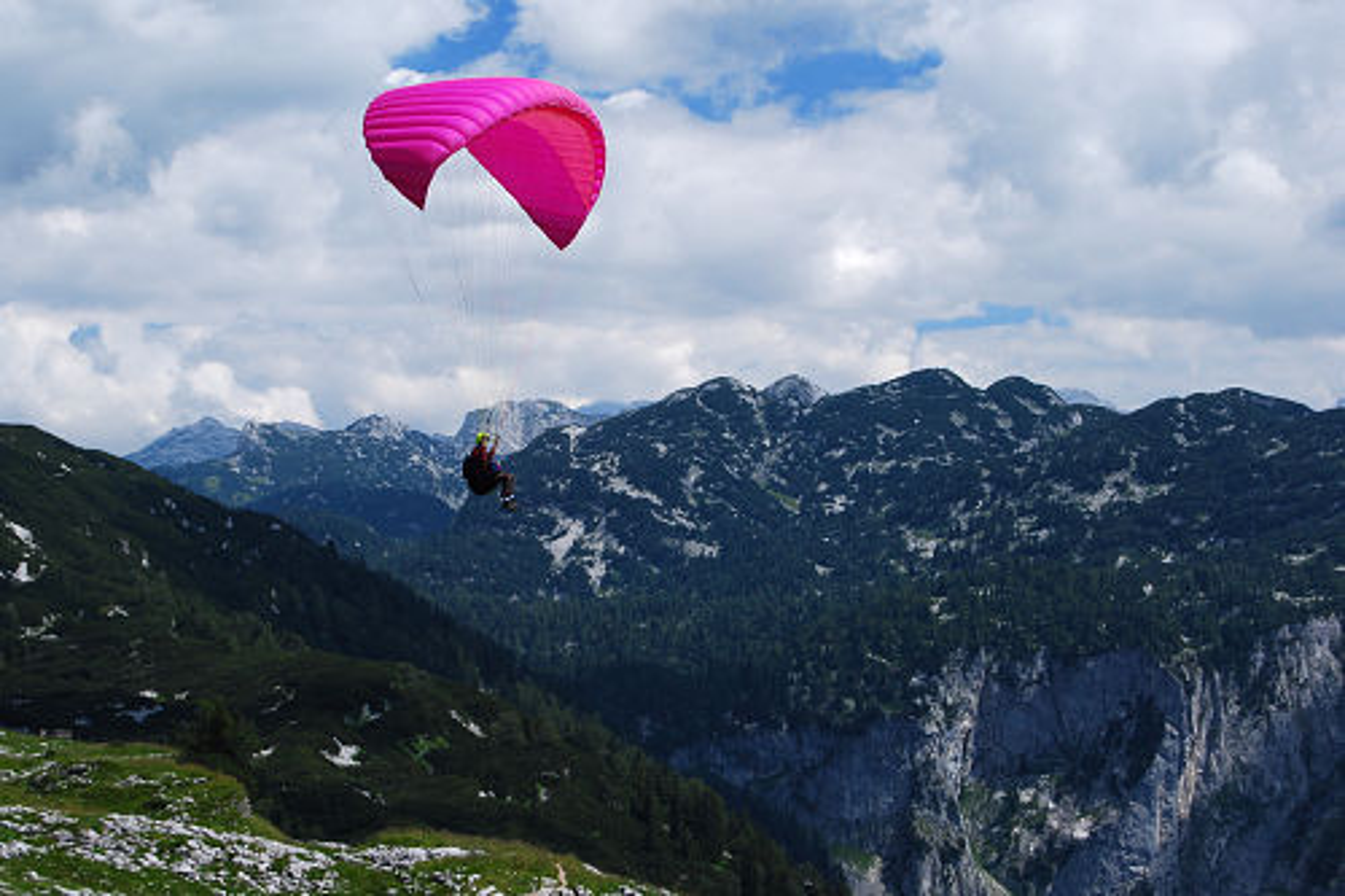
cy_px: 448
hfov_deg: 24.6
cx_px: 672
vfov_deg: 16.5
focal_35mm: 82
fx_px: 3081
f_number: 8
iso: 200
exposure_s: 1/250
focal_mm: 55
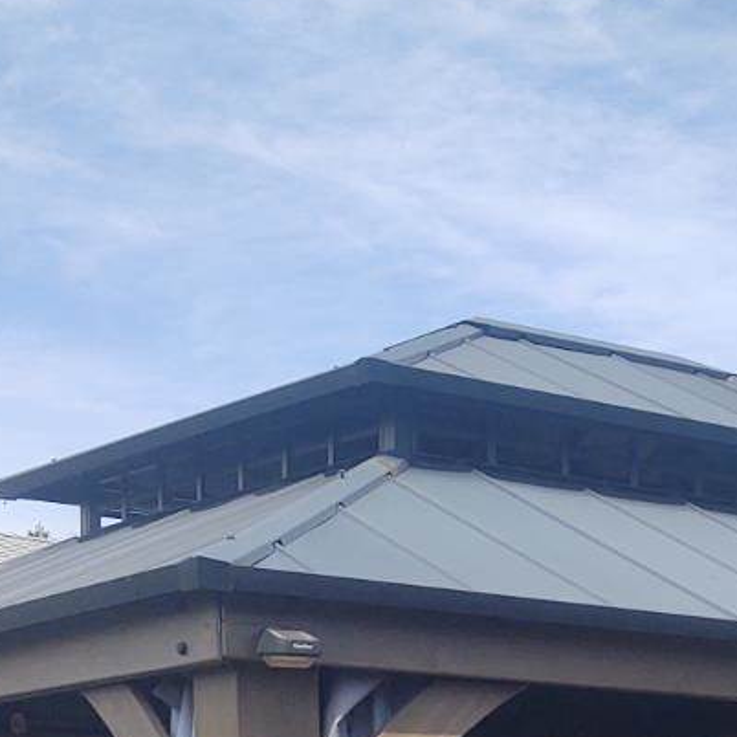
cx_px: 746
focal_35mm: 89
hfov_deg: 18.9
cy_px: 945
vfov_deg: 18.2
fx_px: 2144
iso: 100
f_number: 1.7
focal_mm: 4.75
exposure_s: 1/3679
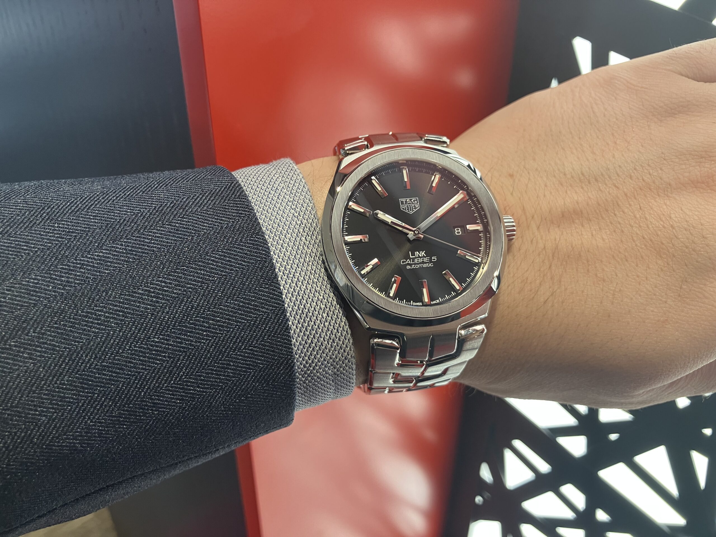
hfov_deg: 63.4
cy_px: 268
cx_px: 358
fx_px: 579
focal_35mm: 28
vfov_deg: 49.7
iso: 64
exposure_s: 1/50
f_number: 1.8
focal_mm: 3.99
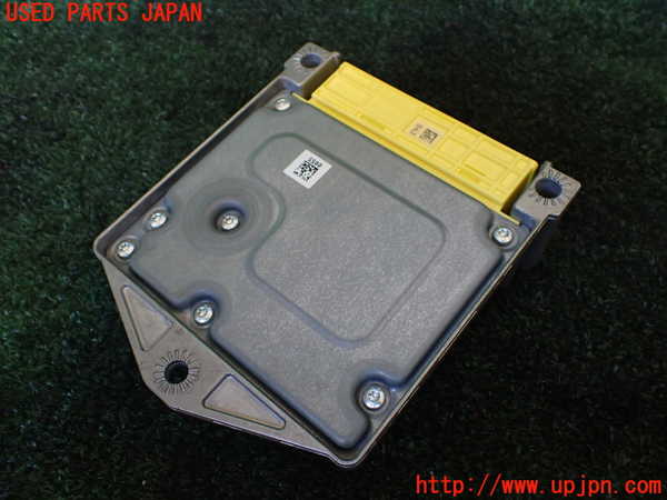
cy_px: 250
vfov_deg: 46.8
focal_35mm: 30
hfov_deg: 60.0
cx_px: 334
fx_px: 578
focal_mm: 5.4
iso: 400
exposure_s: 1/125
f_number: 2.3
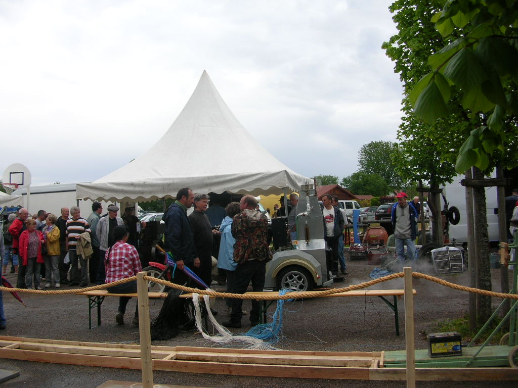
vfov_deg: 40.7
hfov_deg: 52.6
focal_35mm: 35
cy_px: 194
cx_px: 259
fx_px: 524
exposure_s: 1/416
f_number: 2.8
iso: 50
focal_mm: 5.8
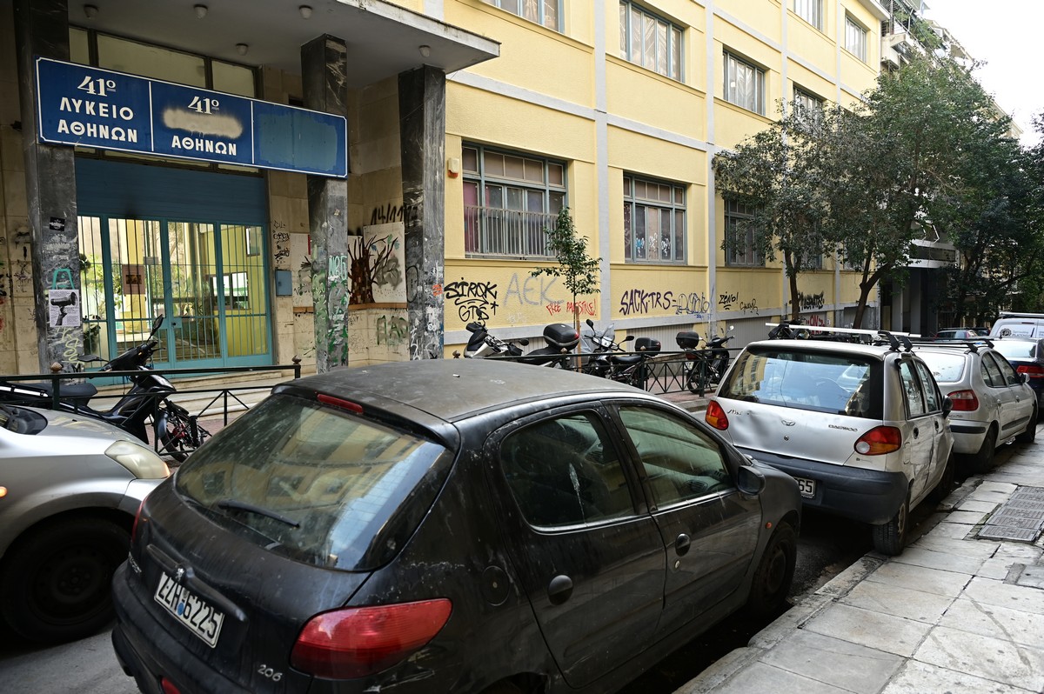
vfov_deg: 53.1
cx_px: 522
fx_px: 695
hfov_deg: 73.8
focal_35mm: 24
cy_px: 347
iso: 320
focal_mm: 24
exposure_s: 1/160
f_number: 4
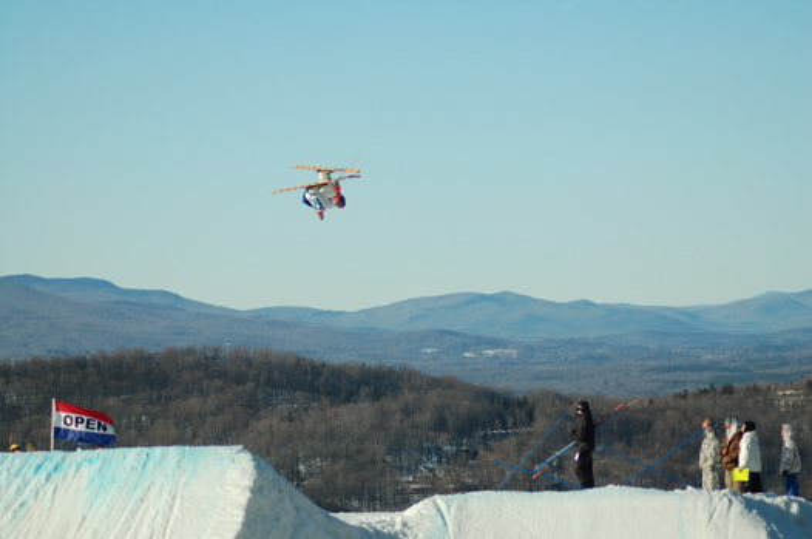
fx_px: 3209
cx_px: 406
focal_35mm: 142
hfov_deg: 14.4
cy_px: 270
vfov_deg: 9.6
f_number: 4.2
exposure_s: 1/800
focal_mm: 95
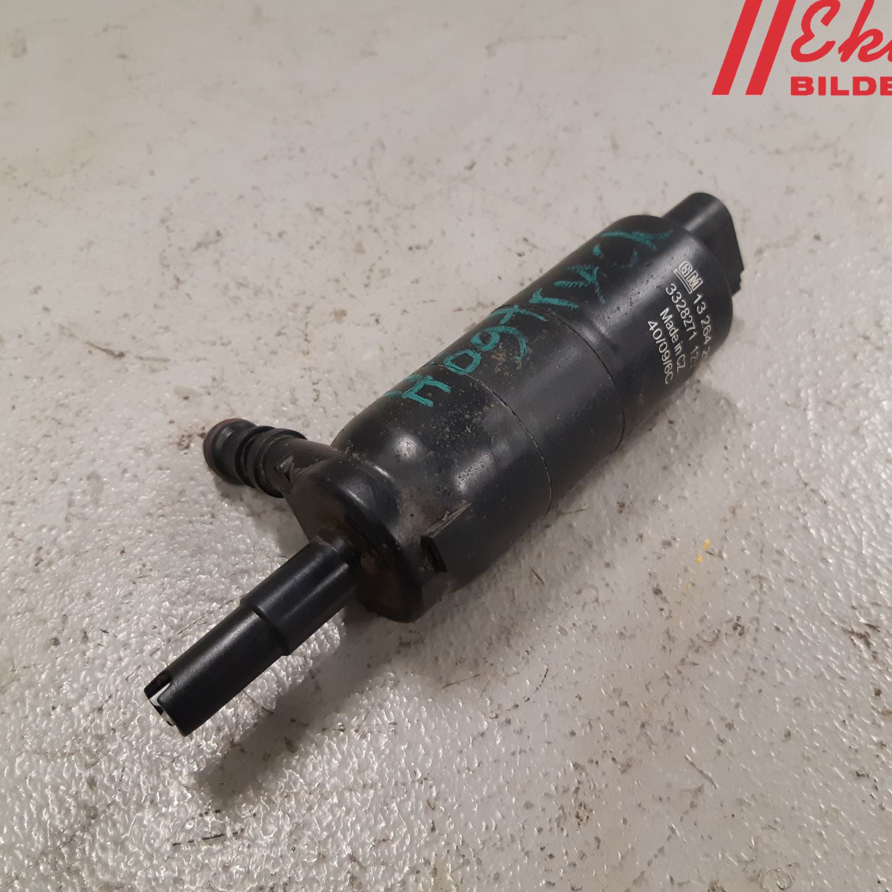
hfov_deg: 52.5
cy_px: 447
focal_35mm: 31
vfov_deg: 52.5
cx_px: 471
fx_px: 904
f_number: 1.7
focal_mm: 3.93
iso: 160
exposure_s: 1/50
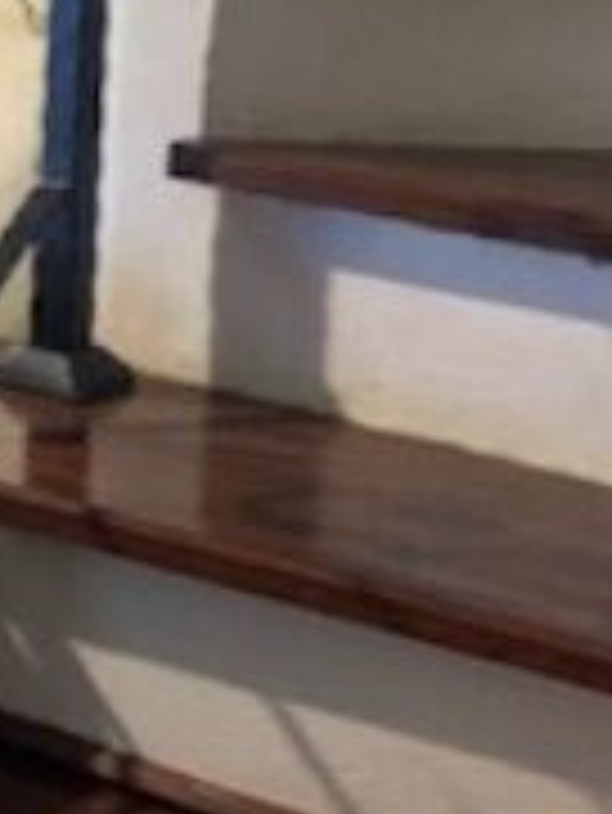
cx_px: -194
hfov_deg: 12.5
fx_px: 2708
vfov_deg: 16.3
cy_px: -193
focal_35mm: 115
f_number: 1.8
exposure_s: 1/34
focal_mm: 4.25
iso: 400
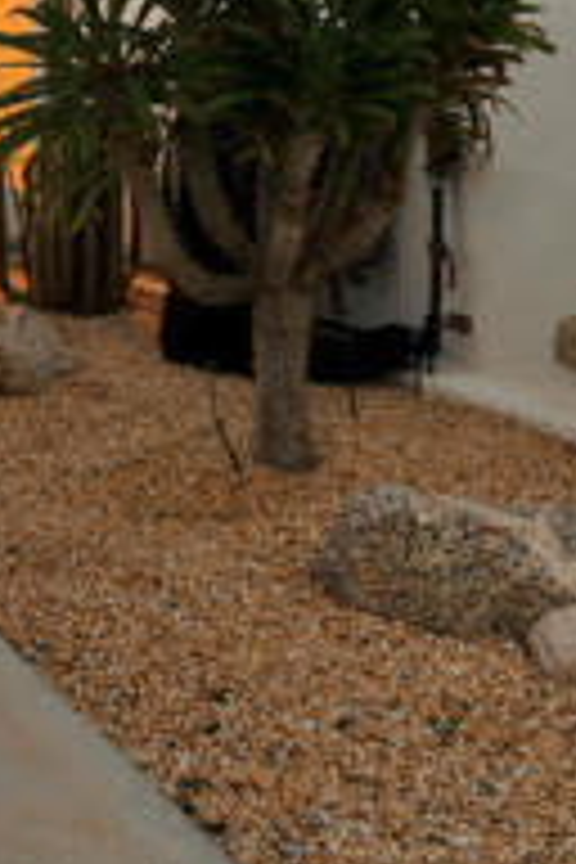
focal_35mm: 60
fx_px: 1440
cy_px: 52
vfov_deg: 31.5
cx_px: -324
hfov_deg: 19.3
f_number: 9
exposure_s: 1/3
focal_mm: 18
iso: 160
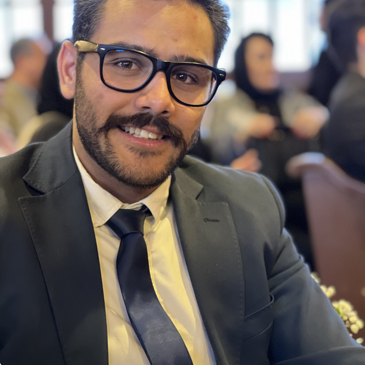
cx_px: 183
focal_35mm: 91
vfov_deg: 19.1
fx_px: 1086
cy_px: 150
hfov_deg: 19.1
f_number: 2.8
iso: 800
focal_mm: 9
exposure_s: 1/14
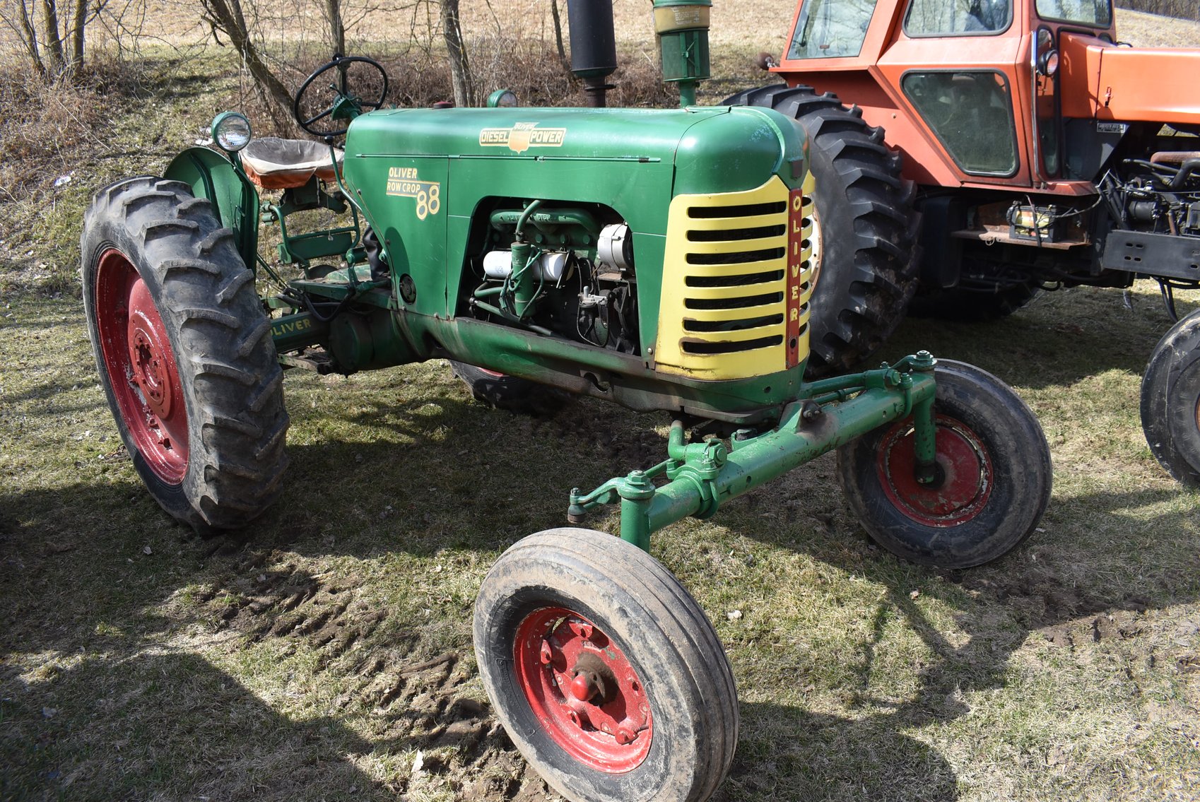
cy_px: 401
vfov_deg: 48.0
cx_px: 600
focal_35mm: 27
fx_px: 901
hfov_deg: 67.3
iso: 200
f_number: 7.1
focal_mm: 18
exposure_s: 1/250
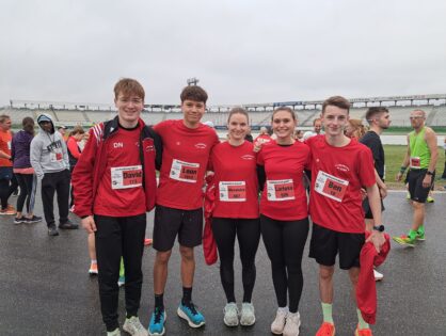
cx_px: 223
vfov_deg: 57.0
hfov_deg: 71.5
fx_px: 310
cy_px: 168
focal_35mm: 24
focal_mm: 5.23
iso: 50
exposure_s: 1/50
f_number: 1.8
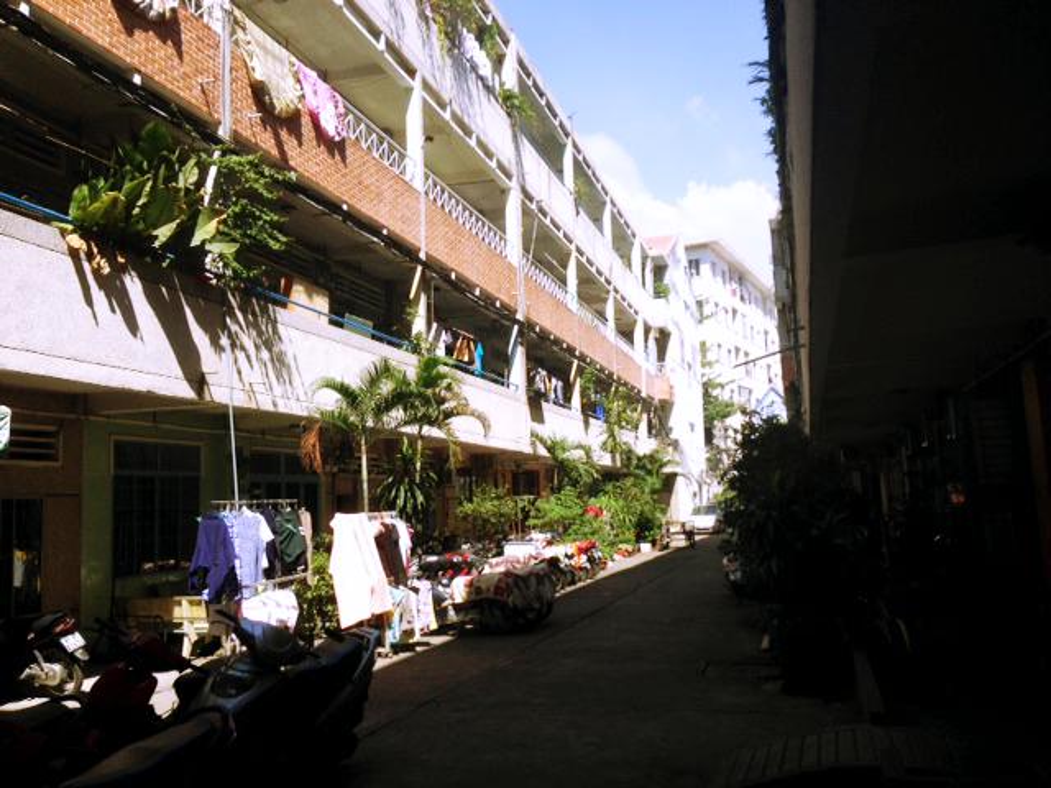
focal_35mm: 33
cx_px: 526
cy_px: 394
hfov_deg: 55.4
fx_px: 1002
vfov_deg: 42.9
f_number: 2.4
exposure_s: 1/1550
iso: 50
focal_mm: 4.12
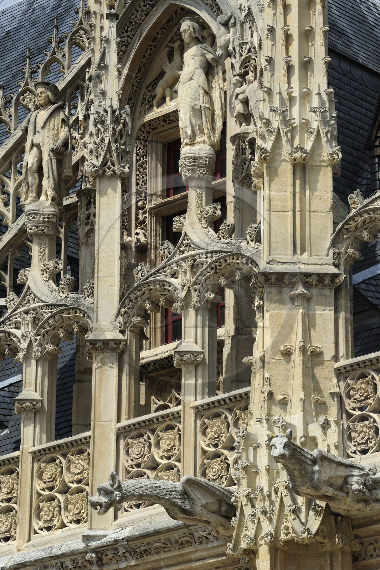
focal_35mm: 130
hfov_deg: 10.5
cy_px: 285
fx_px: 2059
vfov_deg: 15.8
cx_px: 190
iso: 200
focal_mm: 130
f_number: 13
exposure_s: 1/200
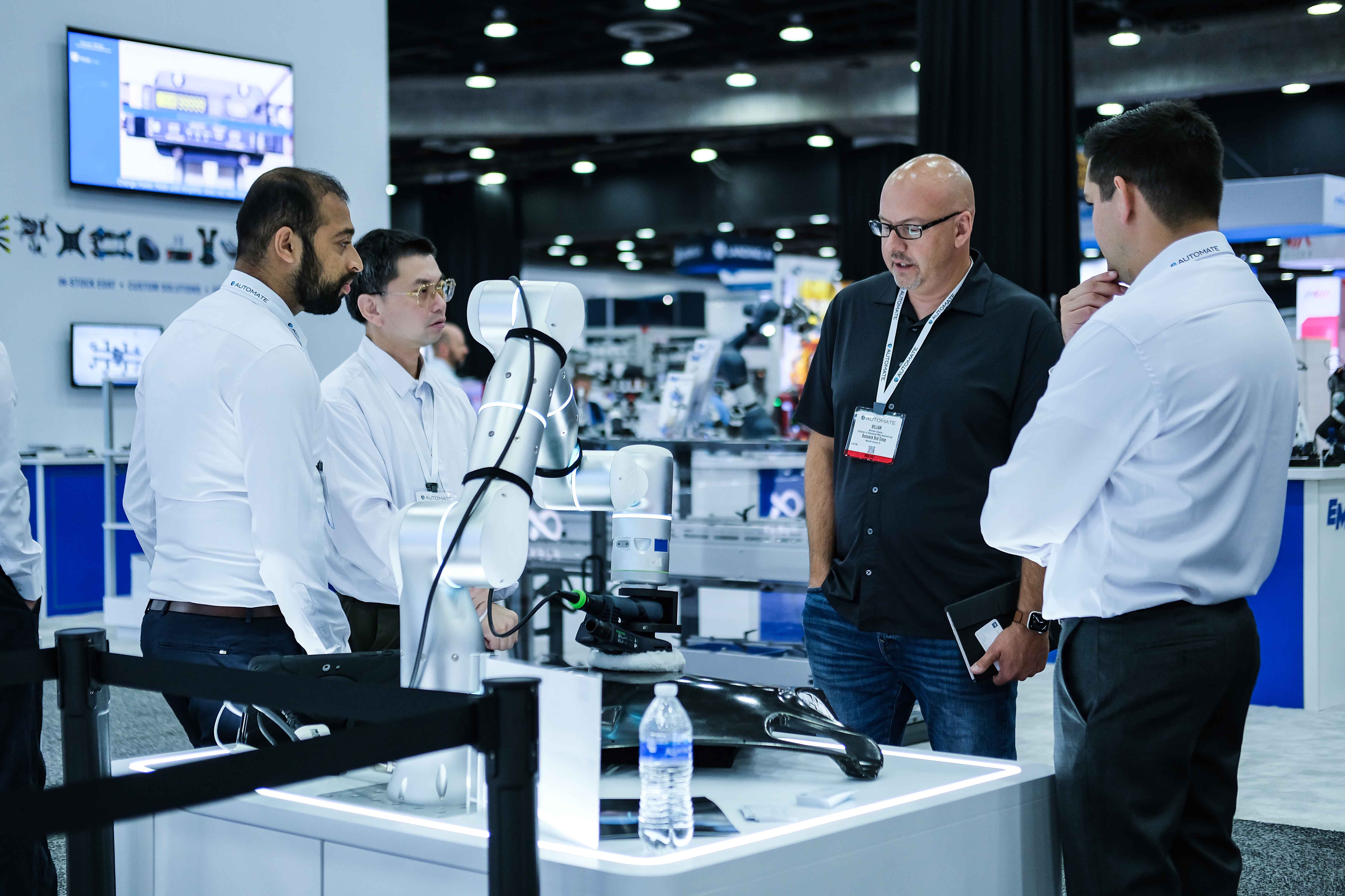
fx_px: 1980
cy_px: 448
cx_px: 672
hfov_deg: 37.5
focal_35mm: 53
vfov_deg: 25.5
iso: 1000
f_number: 2
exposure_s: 1/250
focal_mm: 35
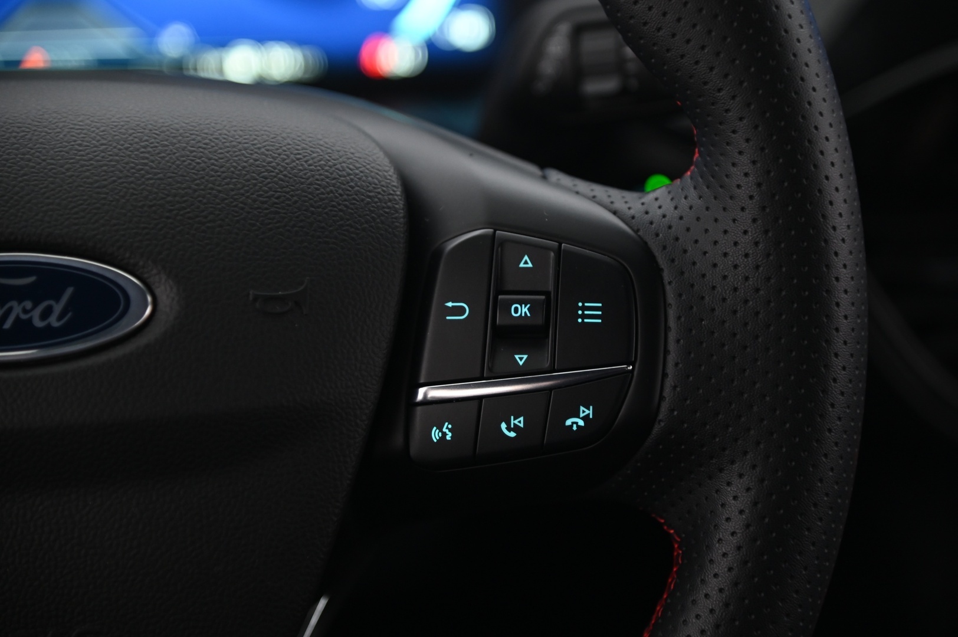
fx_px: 3191
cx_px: 479
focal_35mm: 120
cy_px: 318
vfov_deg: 11.4
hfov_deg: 17.1
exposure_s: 1/15
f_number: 4
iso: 2000
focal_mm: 120
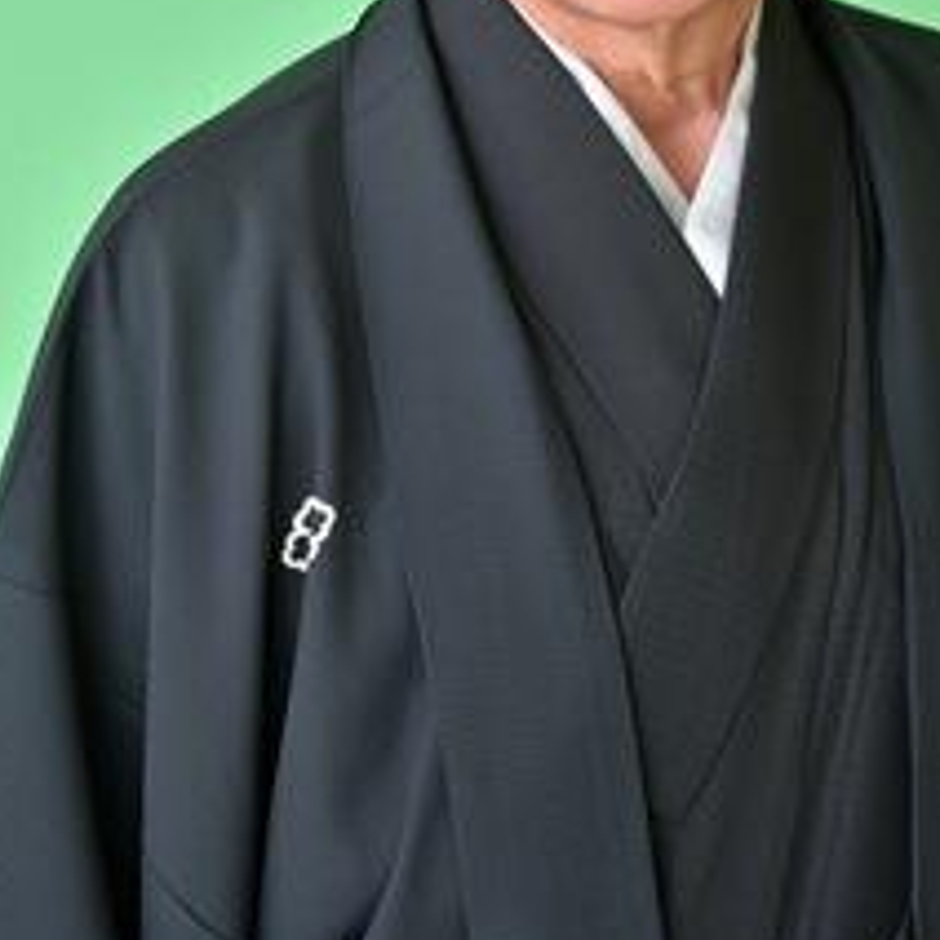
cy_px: 4
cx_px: 641
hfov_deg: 11.9
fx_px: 4516
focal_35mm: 147
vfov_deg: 11.8
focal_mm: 82
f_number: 16
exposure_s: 1/160
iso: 400
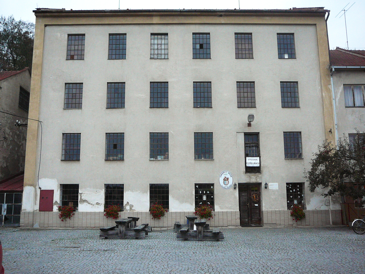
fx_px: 369
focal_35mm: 35
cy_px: 137
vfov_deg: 40.7
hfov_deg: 52.6
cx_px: 182
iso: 200
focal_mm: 5.2
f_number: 2.8
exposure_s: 1/30
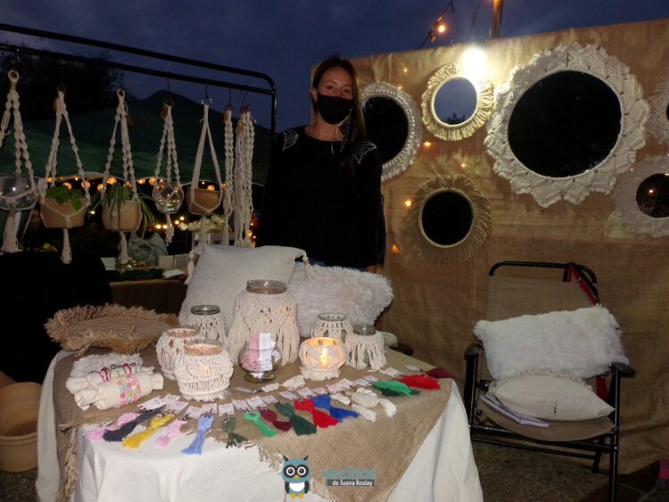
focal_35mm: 26
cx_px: 334
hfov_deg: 67.3
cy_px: 251
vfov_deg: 53.1
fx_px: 503
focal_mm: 4.7
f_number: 3.2
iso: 200
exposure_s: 1/34
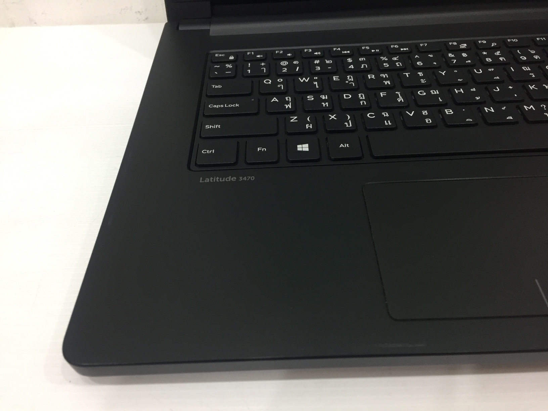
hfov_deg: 61.7
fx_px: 459
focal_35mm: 29
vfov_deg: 48.2
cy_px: 206
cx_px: 274
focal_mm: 4.15
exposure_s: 1/33
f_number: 2.2
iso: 125
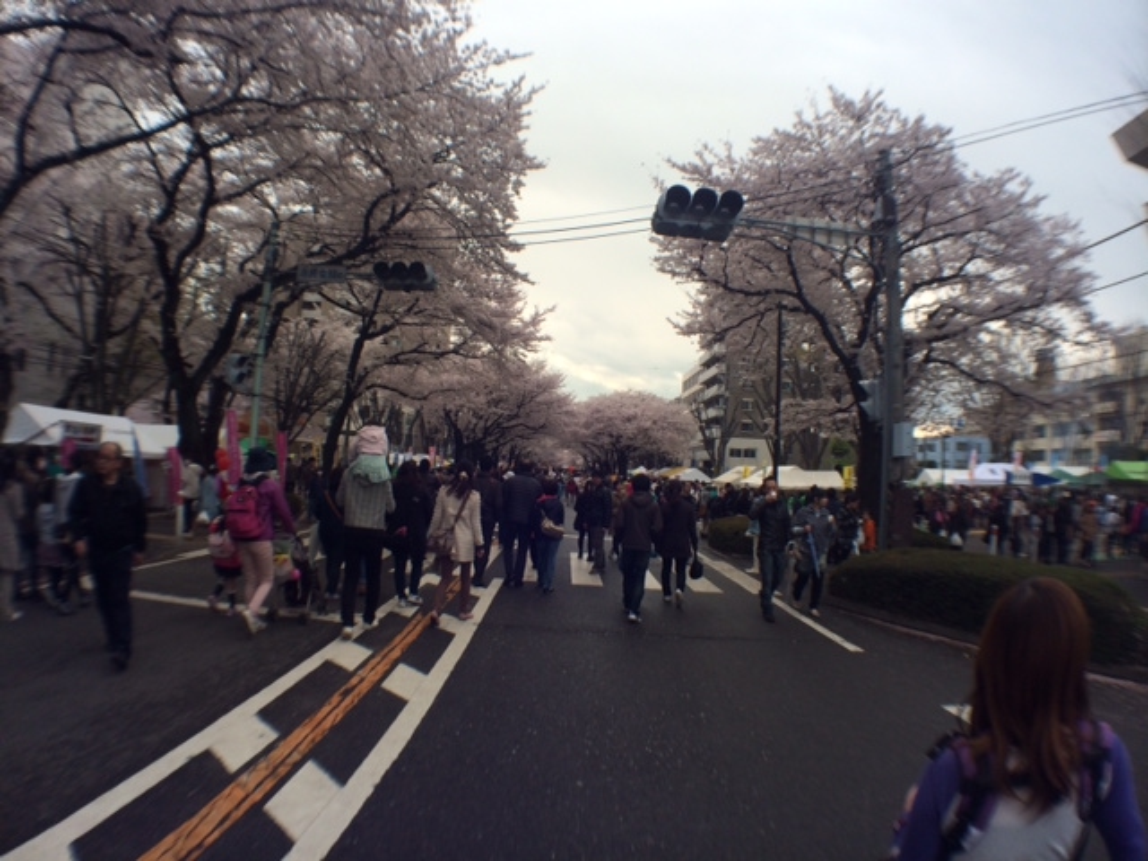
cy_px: 430
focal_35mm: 30
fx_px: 995
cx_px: 574
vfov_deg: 46.8
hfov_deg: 60.0
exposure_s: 1/774
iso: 40
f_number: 2.2
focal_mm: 4.12
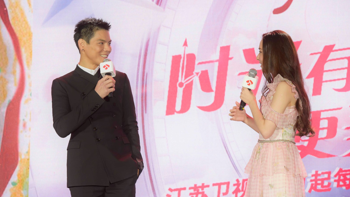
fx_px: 1569
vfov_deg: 7.2
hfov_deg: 12.7
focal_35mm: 169
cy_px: 85
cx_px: 174
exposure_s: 1/100
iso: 1000
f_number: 7.1
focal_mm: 160
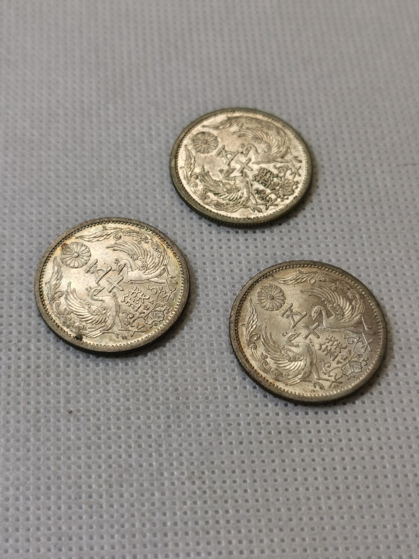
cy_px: 280
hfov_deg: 26.6
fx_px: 888
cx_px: 210
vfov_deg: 34.9
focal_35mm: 55
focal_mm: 5.56
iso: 50
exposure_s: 1/183
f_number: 1.6
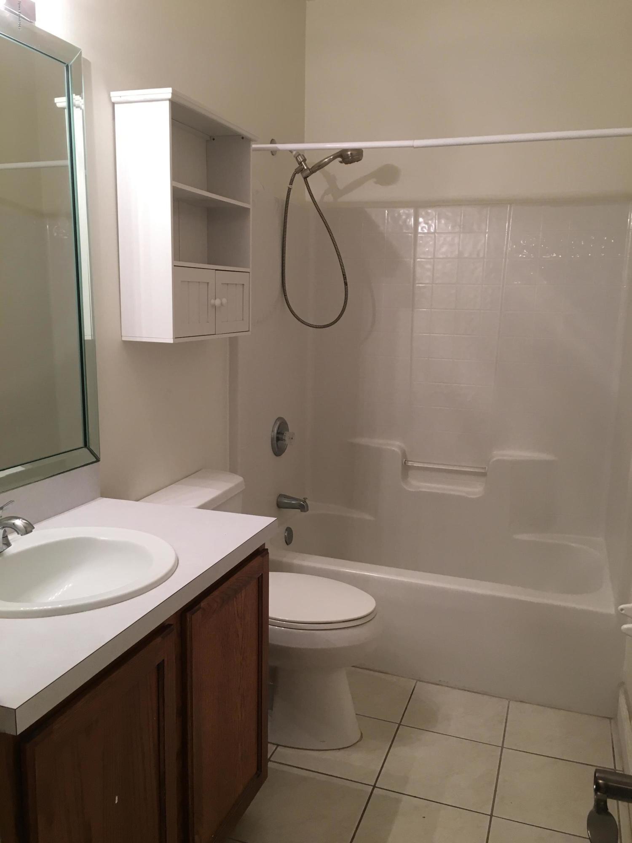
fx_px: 706
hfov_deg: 48.2
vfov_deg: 61.7
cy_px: 422
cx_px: 316
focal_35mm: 29
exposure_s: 1/30
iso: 50
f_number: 2.2
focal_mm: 4.15
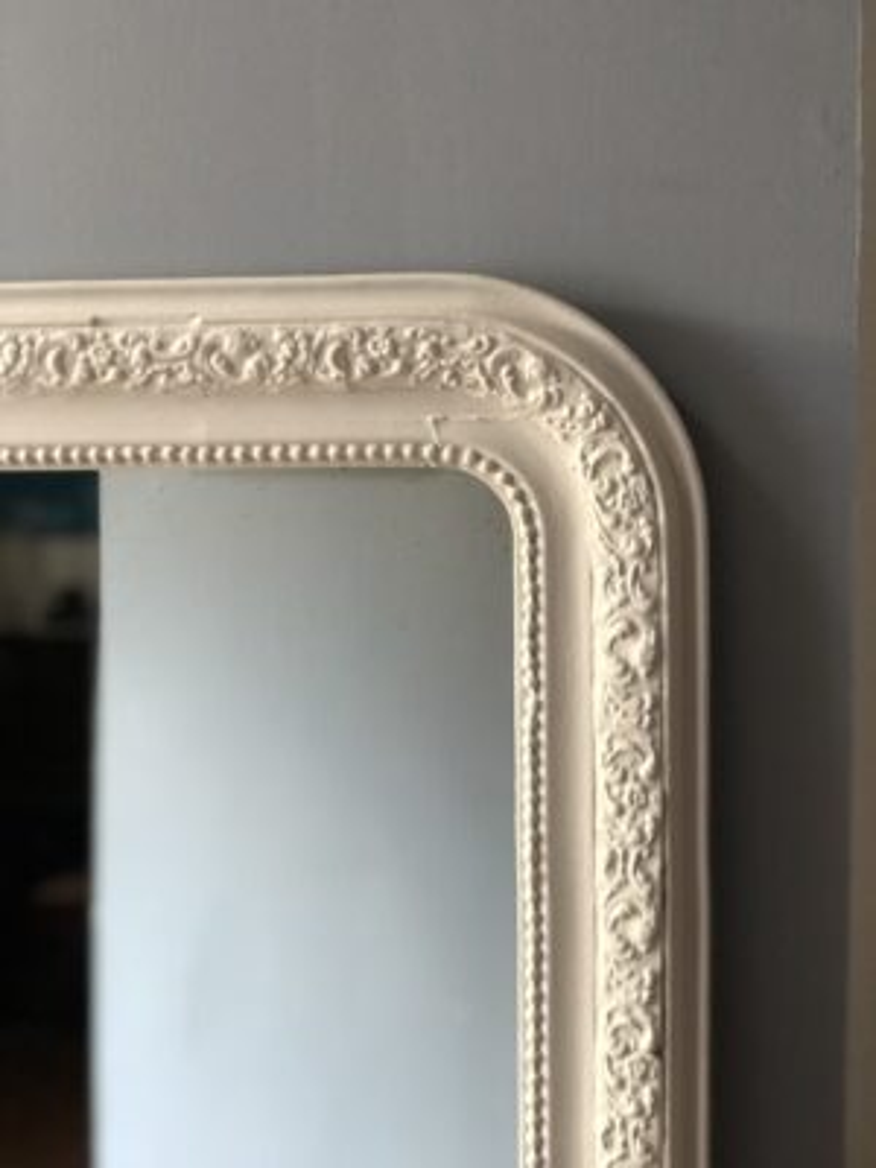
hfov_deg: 28.0
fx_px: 1755
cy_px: 584
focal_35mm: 52
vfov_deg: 36.8
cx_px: 438
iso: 160
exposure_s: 1/20
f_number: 2.4
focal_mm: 6
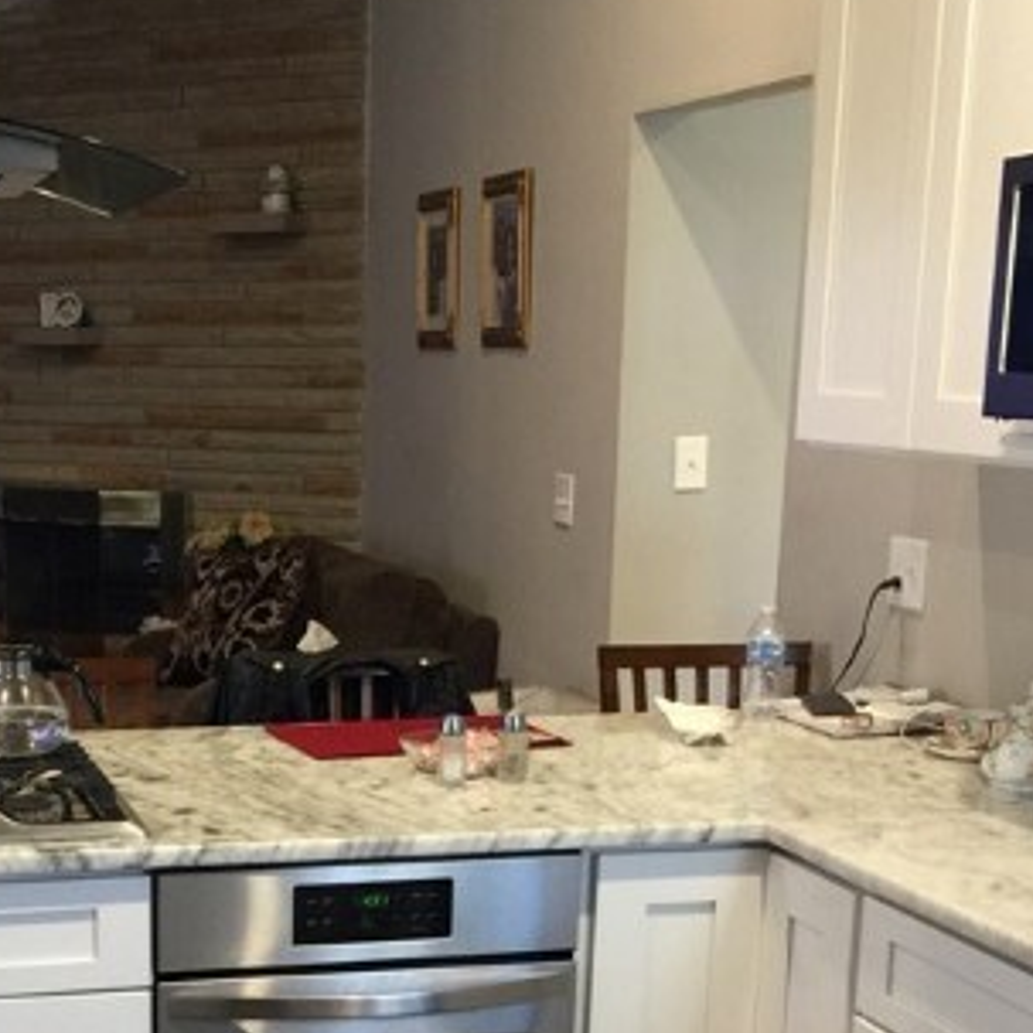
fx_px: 2195
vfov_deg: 25.7
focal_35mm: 65
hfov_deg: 26.1
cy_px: 931
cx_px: 225
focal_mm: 4.15
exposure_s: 1/15
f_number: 2.2
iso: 100
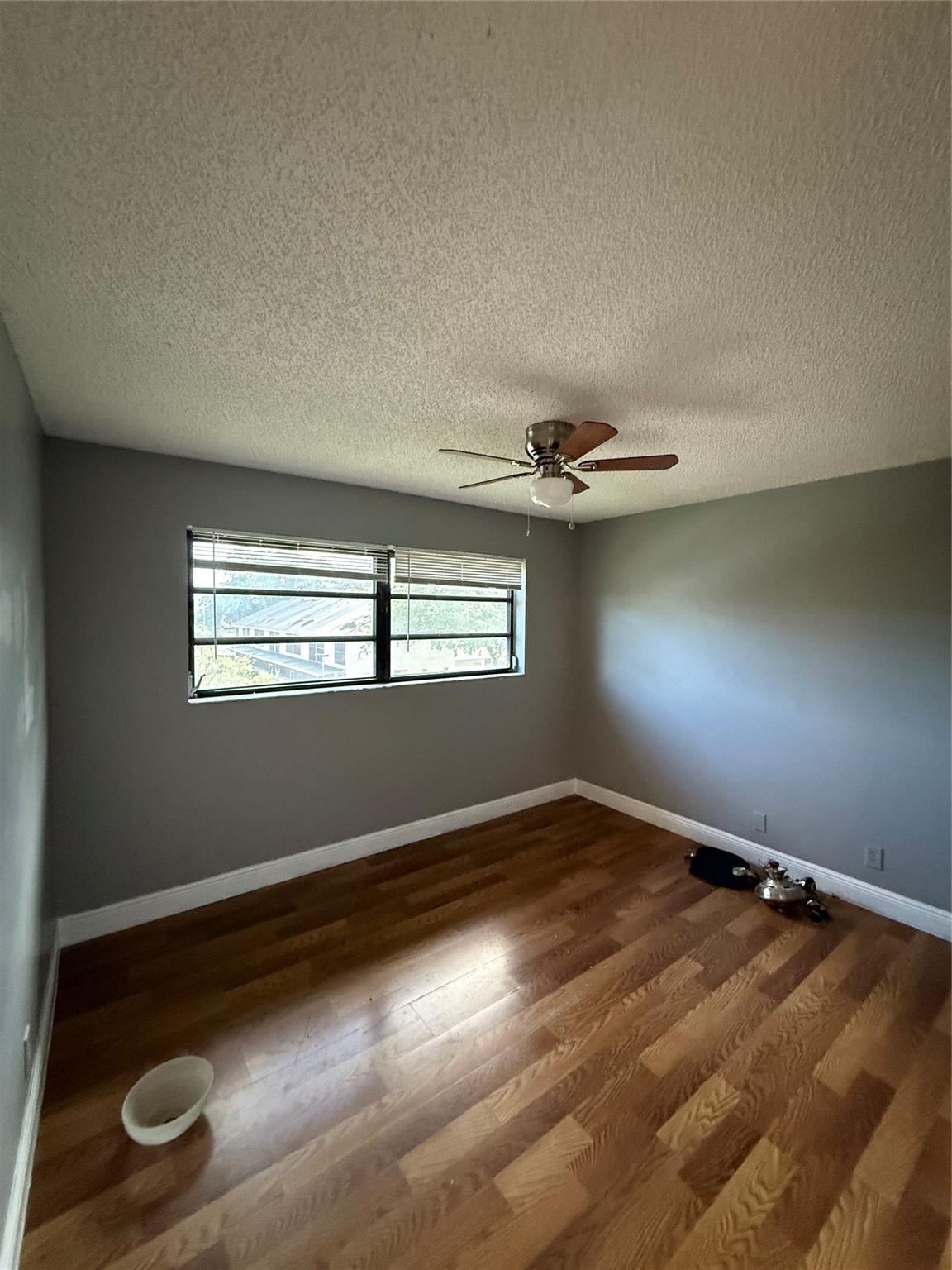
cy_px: 635
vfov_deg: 102.1
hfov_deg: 85.7
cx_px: 476
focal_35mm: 14
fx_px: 513
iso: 1000
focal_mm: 2.22
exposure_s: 1/60
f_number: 2.2
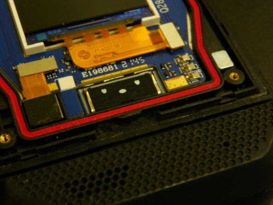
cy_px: 102
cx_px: 136
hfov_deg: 26.7
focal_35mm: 73
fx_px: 576
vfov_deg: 20.2
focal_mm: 13
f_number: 5
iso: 100
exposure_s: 1/6
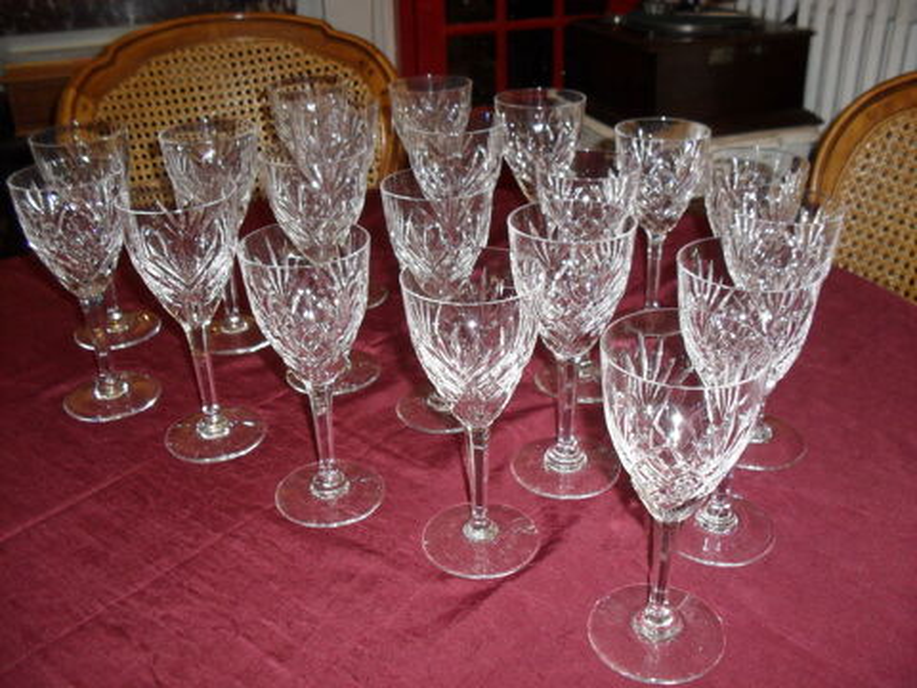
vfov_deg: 40.7
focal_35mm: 35
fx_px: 927
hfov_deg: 52.6
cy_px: 344
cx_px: 458
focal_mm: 6.3
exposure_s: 1/45
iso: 200
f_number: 3.2
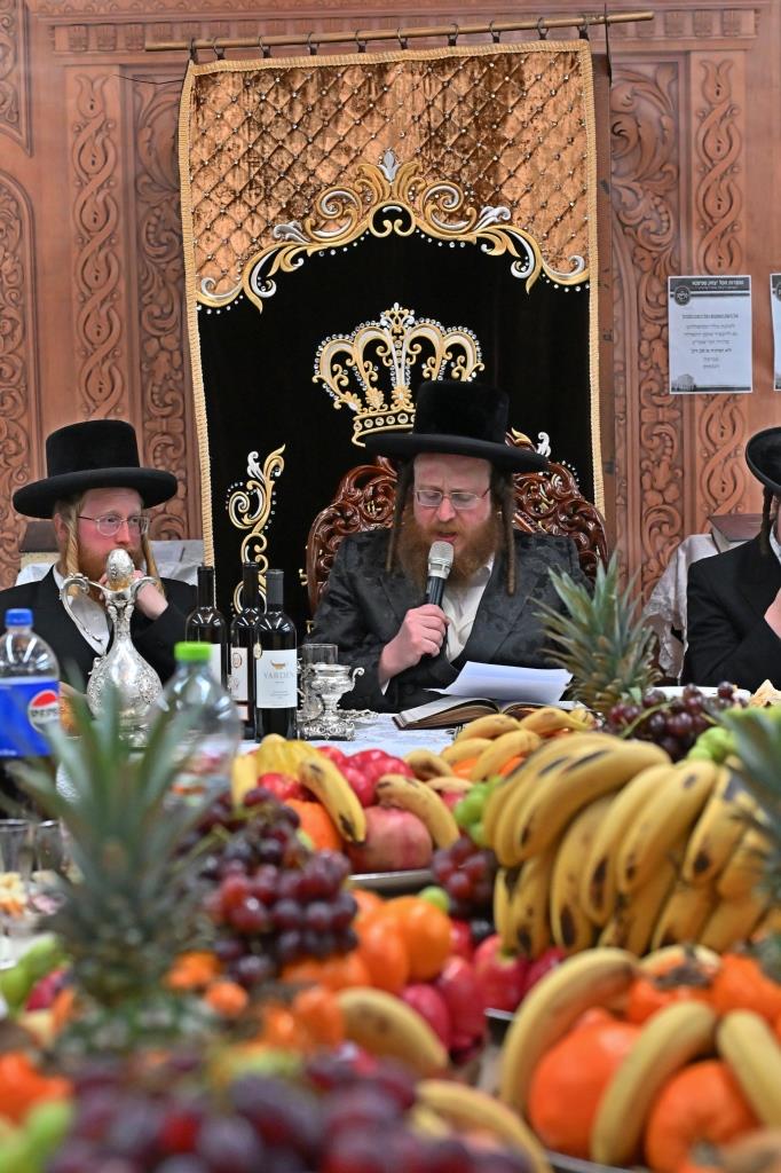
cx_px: 390
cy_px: 586
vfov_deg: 25.1
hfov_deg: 16.8
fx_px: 2637
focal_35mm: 81
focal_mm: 54
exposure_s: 1/320
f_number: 4
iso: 1250
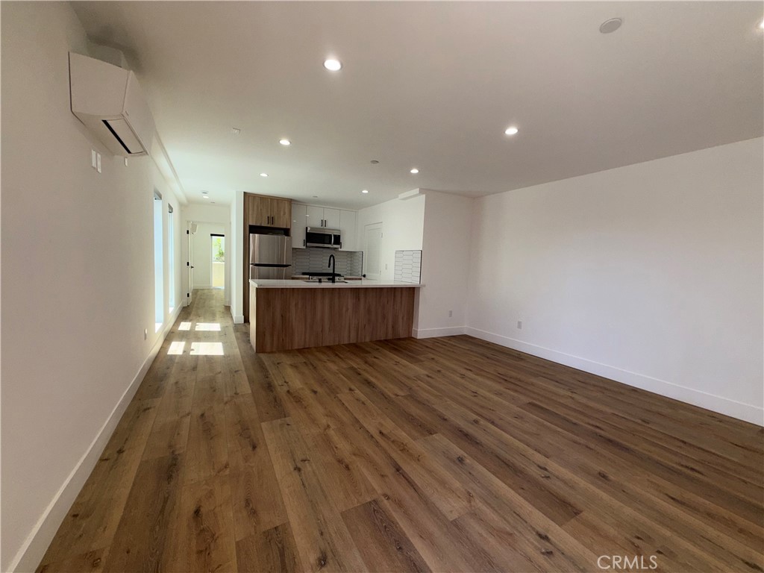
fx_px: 309
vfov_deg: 85.7
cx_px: 382
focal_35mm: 14
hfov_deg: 102.1
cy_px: 286
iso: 25
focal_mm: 2.22
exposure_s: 1/122
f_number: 2.2
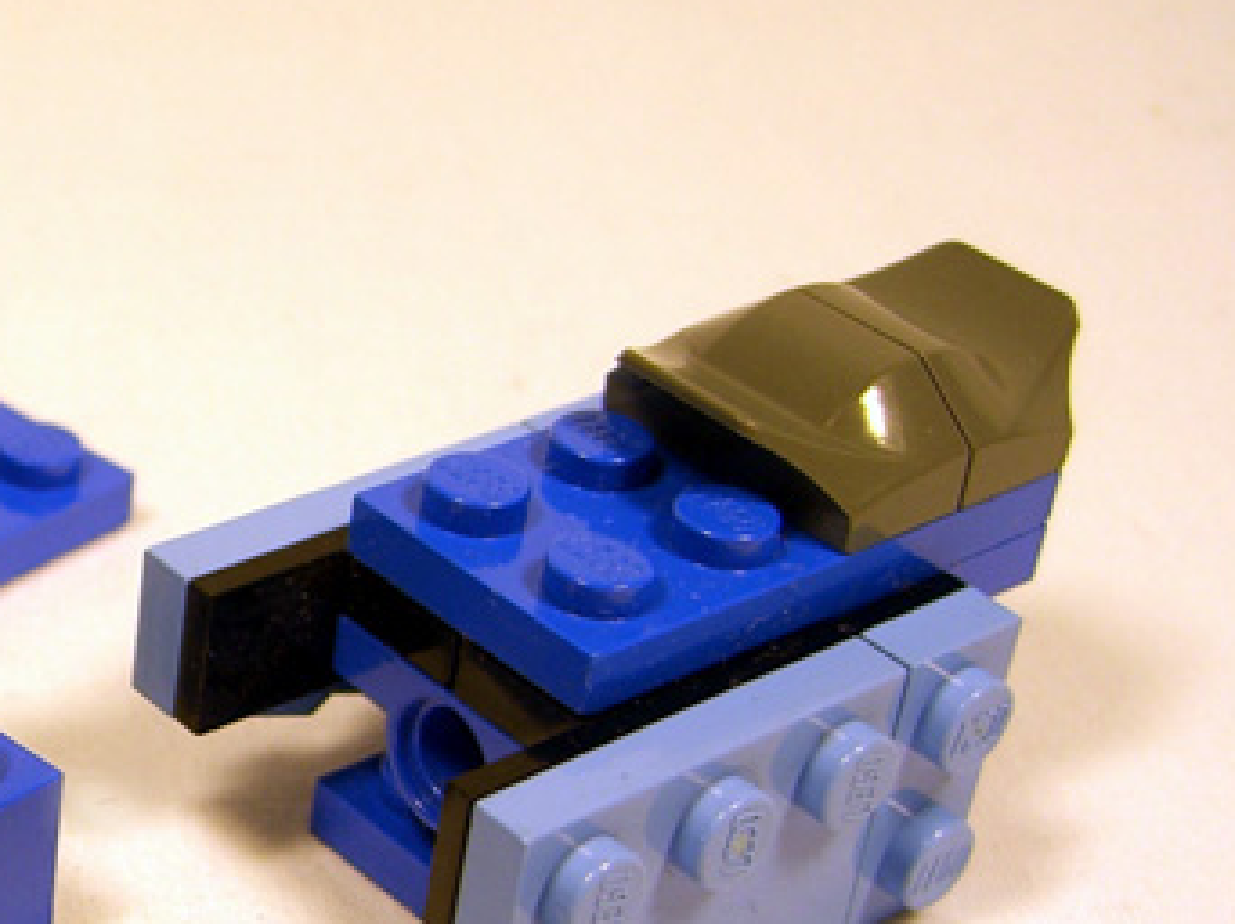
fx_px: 3173
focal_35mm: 89
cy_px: 747
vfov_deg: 16.4
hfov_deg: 20.7
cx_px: -195
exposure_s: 1/60
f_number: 2.8
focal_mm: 7.9
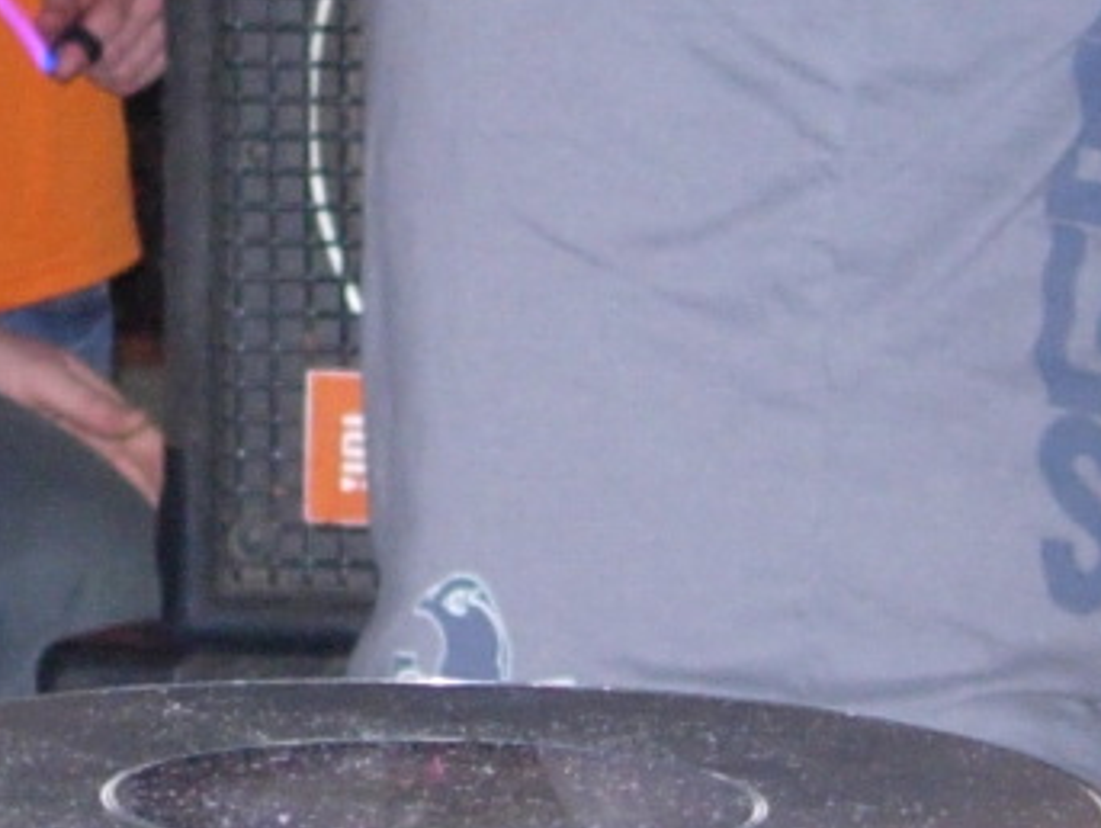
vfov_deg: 7.8
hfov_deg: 10.3
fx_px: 6081
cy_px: 10
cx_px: 193
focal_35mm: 191
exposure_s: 1/1.5
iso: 122
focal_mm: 8.5
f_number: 2.9
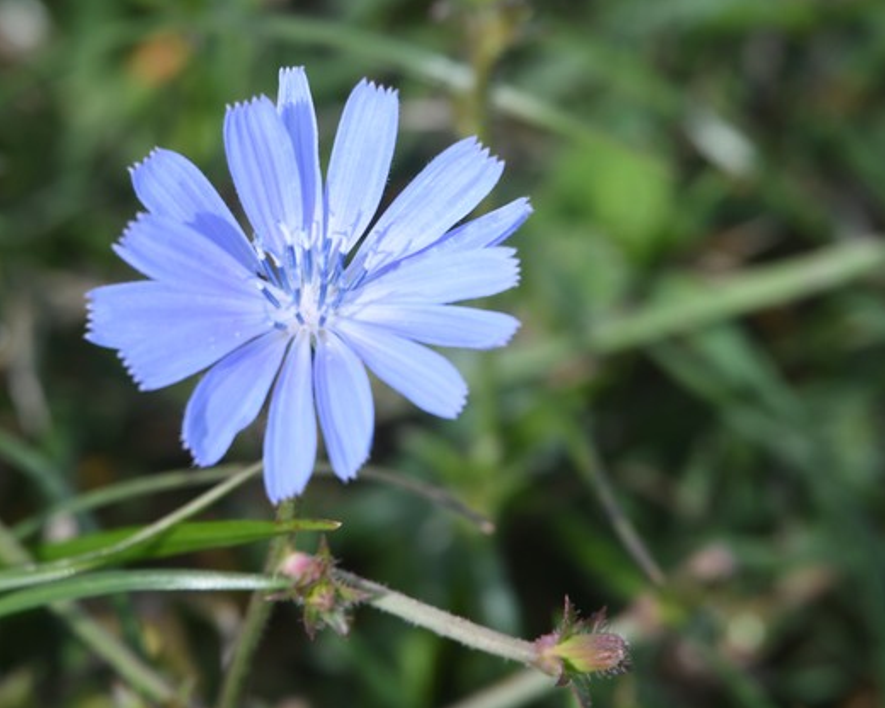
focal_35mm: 1082
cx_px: 269
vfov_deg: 1.4
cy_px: 324
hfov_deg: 1.8
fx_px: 28340
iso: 400
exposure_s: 1/800
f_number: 9
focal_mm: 500
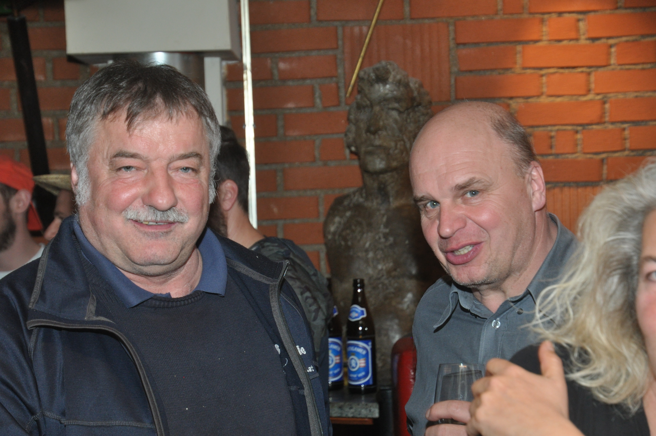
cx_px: 328
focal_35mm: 87
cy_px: 218
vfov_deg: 15.7
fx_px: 1583
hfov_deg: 23.4
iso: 800
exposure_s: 1/60
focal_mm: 58
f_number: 5.3
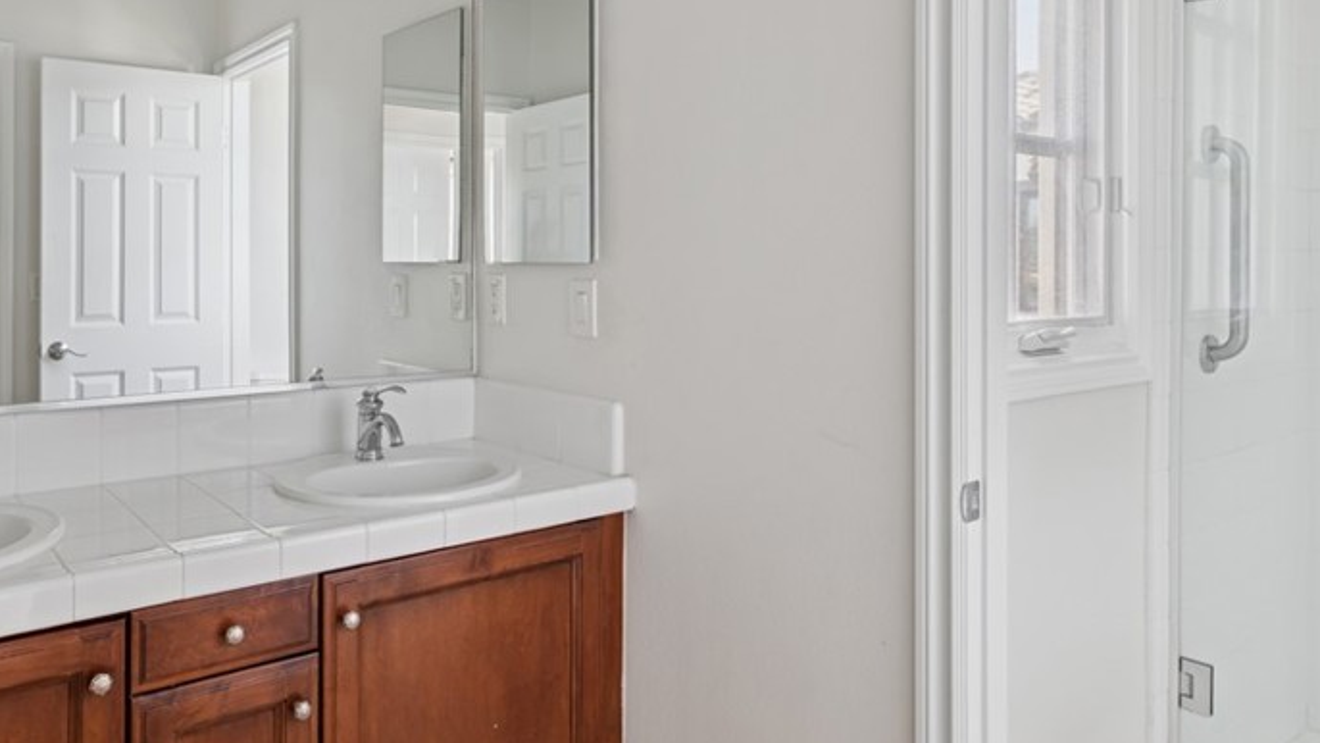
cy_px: 249
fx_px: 875
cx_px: 444
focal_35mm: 25
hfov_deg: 71.9
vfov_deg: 45.3
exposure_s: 1/4
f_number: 9
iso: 320
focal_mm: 16
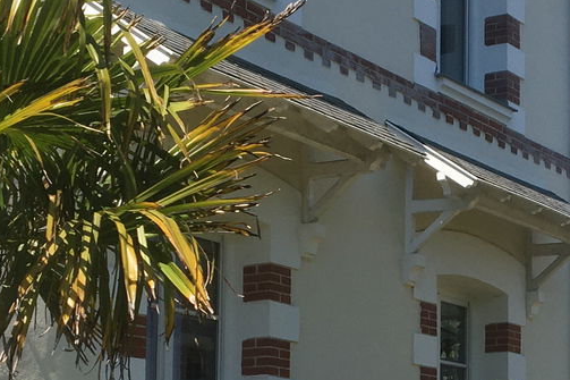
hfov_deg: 20.9
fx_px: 1519
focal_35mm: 96
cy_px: 370
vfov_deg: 14.1
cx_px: 497
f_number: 2.2
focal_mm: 4.15
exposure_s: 1/1603
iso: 25
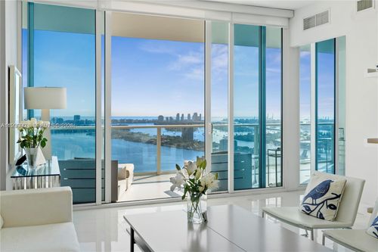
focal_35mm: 35
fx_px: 367
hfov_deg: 54.5
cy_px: 126
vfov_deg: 37.8
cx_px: 189
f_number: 8
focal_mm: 35
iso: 640
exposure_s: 1/200
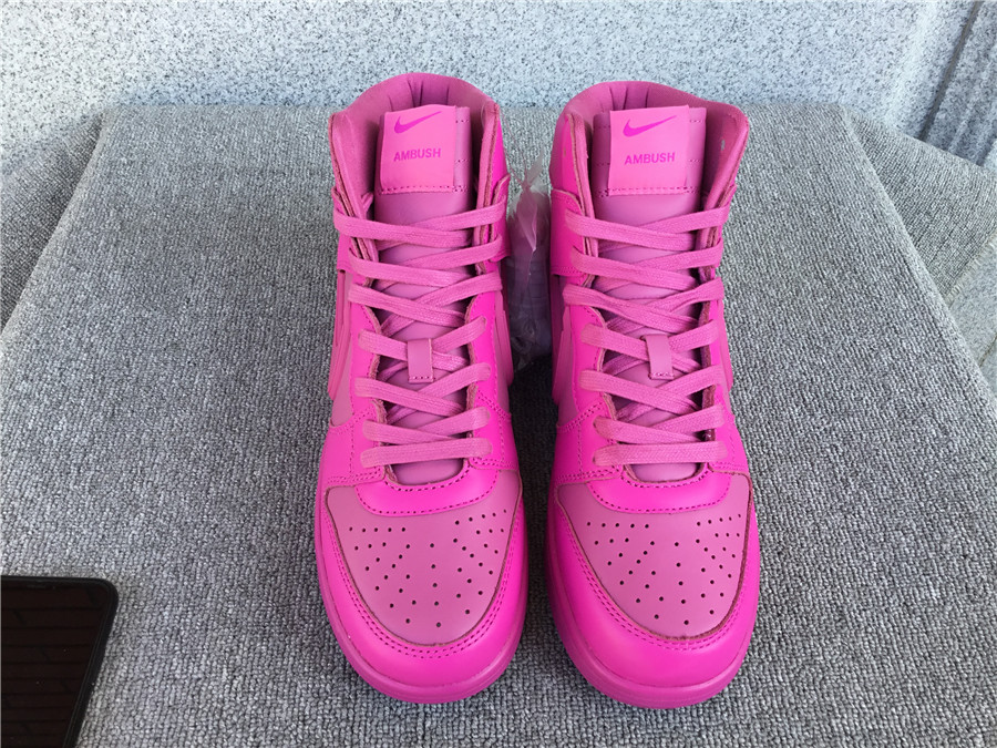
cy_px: 374
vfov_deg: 45.4
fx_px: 893
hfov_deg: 58.4
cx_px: 498
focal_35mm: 31
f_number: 2.4
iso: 25
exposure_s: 1/104
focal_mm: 3.3
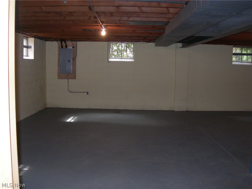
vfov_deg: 37.7
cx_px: 126
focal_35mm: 38
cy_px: 94
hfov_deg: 49.0
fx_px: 277
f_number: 2.8
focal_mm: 7.8
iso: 200
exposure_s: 1/60.1
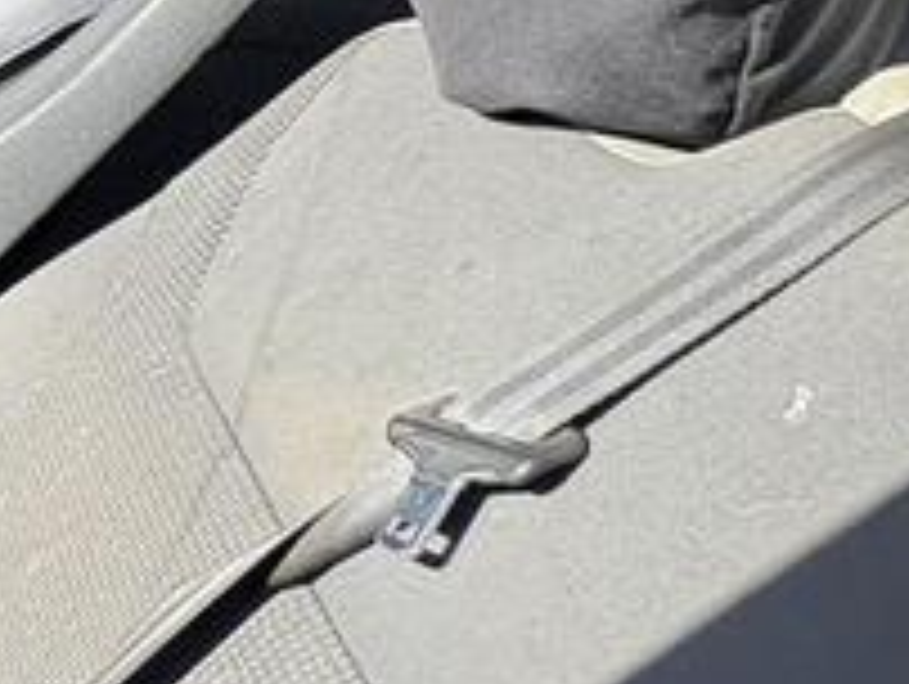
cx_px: -765
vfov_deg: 22.3
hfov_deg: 20.6
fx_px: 1630
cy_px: -86
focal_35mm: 62
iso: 64
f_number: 2.2
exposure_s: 1/231
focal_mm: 2.22
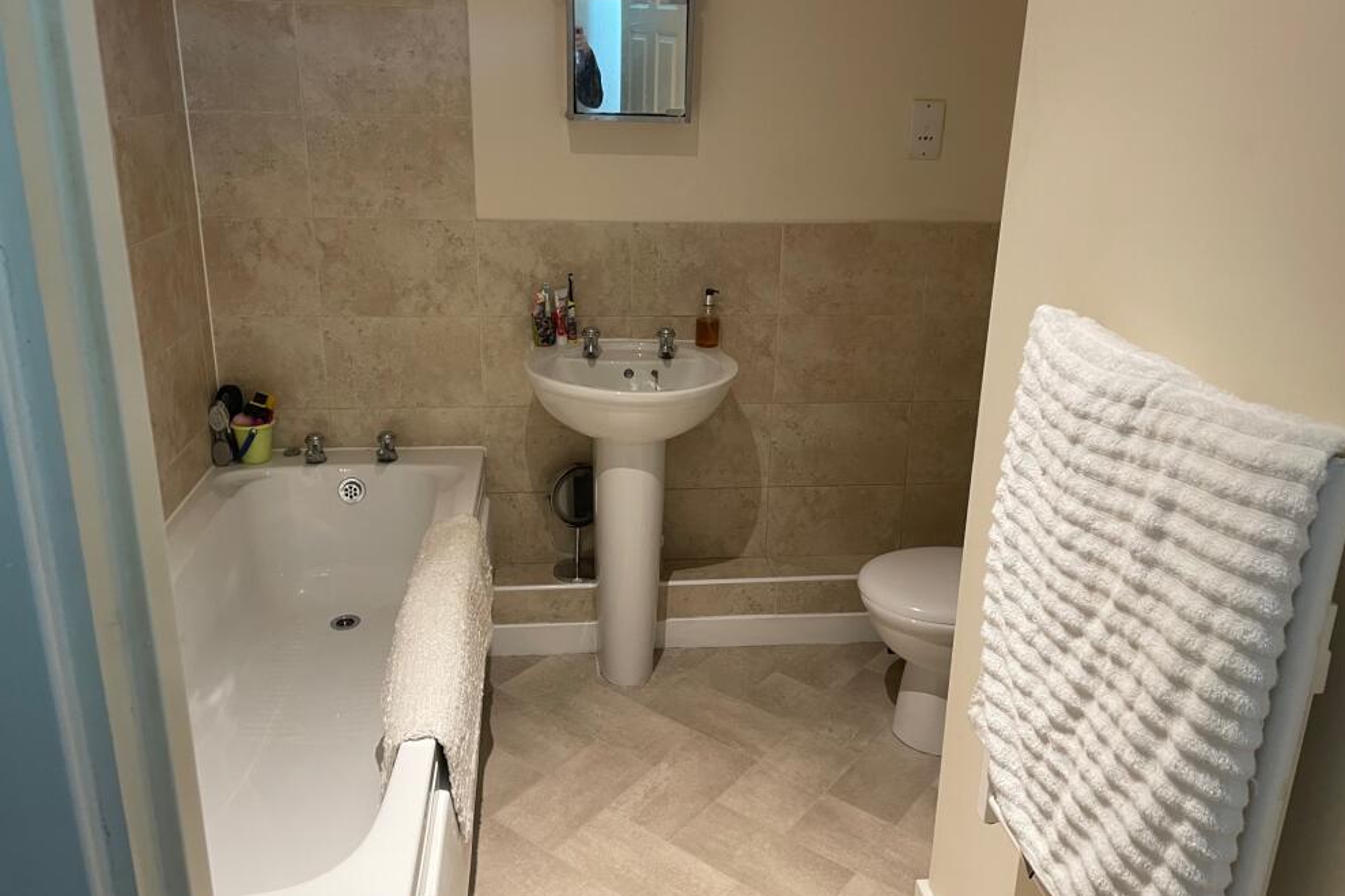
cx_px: 653
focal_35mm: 28
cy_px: 392
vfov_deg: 46.3
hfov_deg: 65.5
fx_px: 1046
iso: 160
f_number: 1.6
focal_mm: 4.2
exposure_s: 1/50
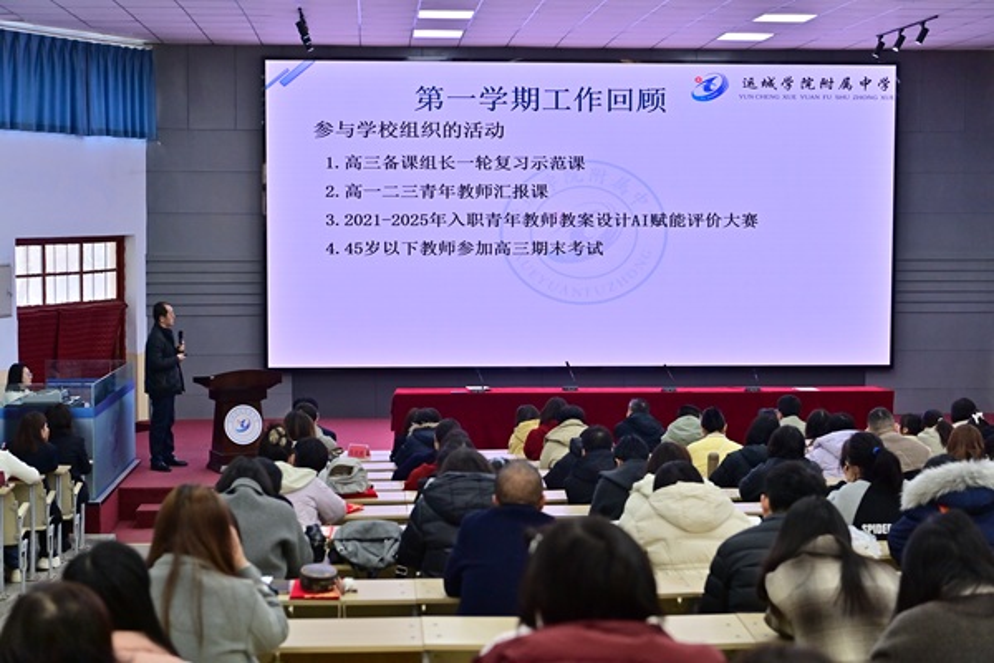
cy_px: 332
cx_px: 497
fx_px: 1546
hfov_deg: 35.6
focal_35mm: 56
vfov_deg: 24.2
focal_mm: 56
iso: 640
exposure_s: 1/320
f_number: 4
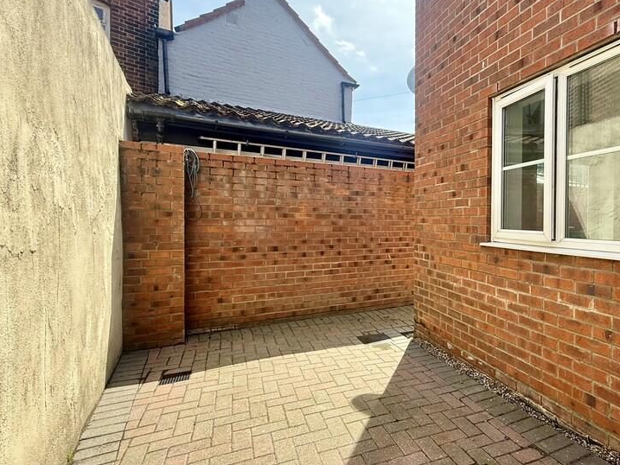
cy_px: 225
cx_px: 398
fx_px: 358
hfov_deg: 79.8
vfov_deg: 66.0
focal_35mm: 20
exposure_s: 1/686
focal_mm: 2.22
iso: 64
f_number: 2.2
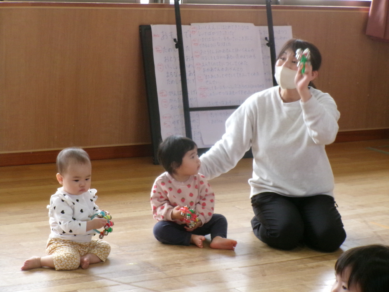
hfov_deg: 17.1
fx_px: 1292
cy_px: 146
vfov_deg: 12.9
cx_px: 194
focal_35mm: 115
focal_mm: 20.6
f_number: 6.2
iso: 658
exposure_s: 1/125
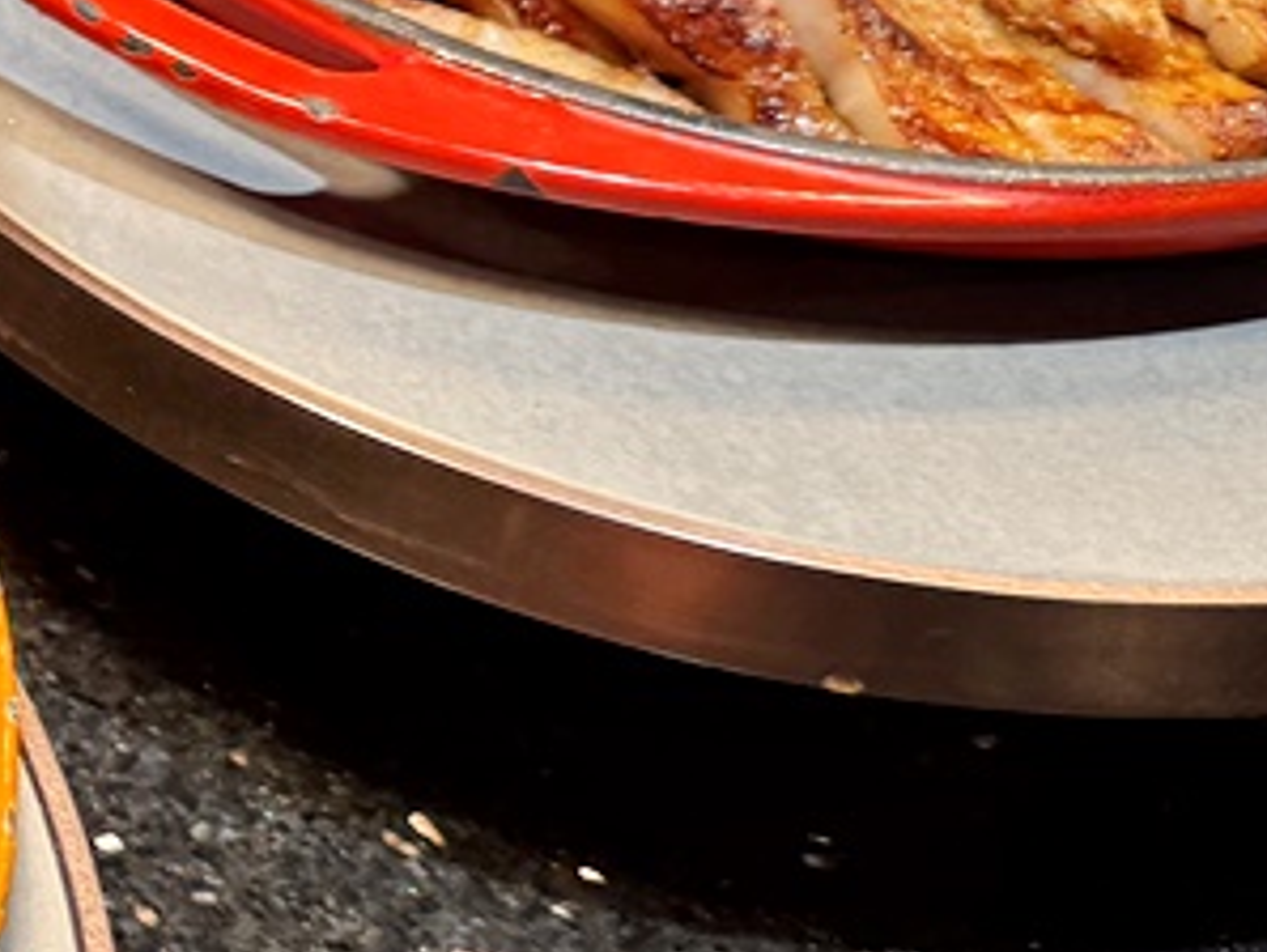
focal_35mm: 103
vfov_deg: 14.1
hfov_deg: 16.4
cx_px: -910
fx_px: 3773
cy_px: -38
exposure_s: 1/120
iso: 160
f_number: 1.78
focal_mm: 6.76
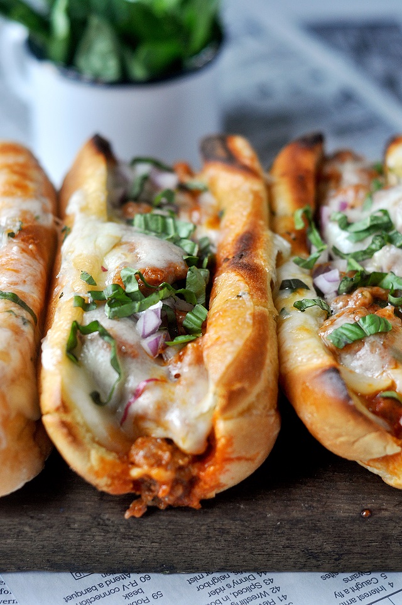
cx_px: 201
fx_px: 1259
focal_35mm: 75
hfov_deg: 18.1
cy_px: 302
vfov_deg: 27.0
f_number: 3.2
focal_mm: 50
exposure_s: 1/125
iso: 200
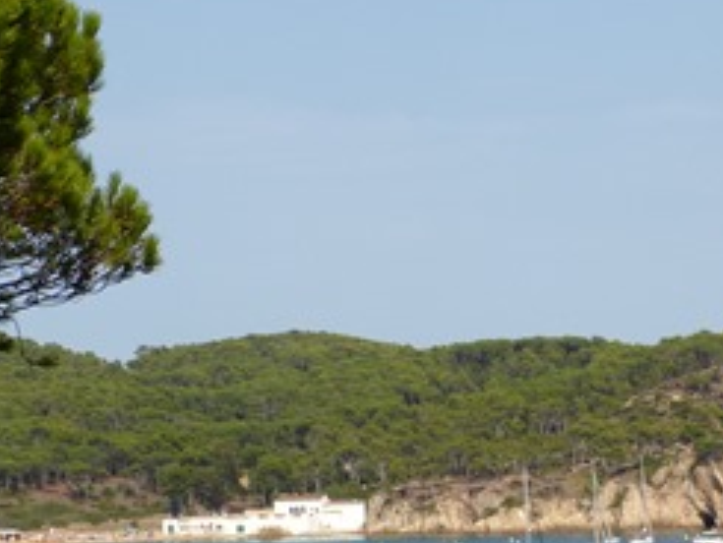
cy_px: 617
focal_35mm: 136
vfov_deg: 10.8
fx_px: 2842
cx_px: 578
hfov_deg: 14.4
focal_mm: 9.2
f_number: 4
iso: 100
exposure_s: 1/1000
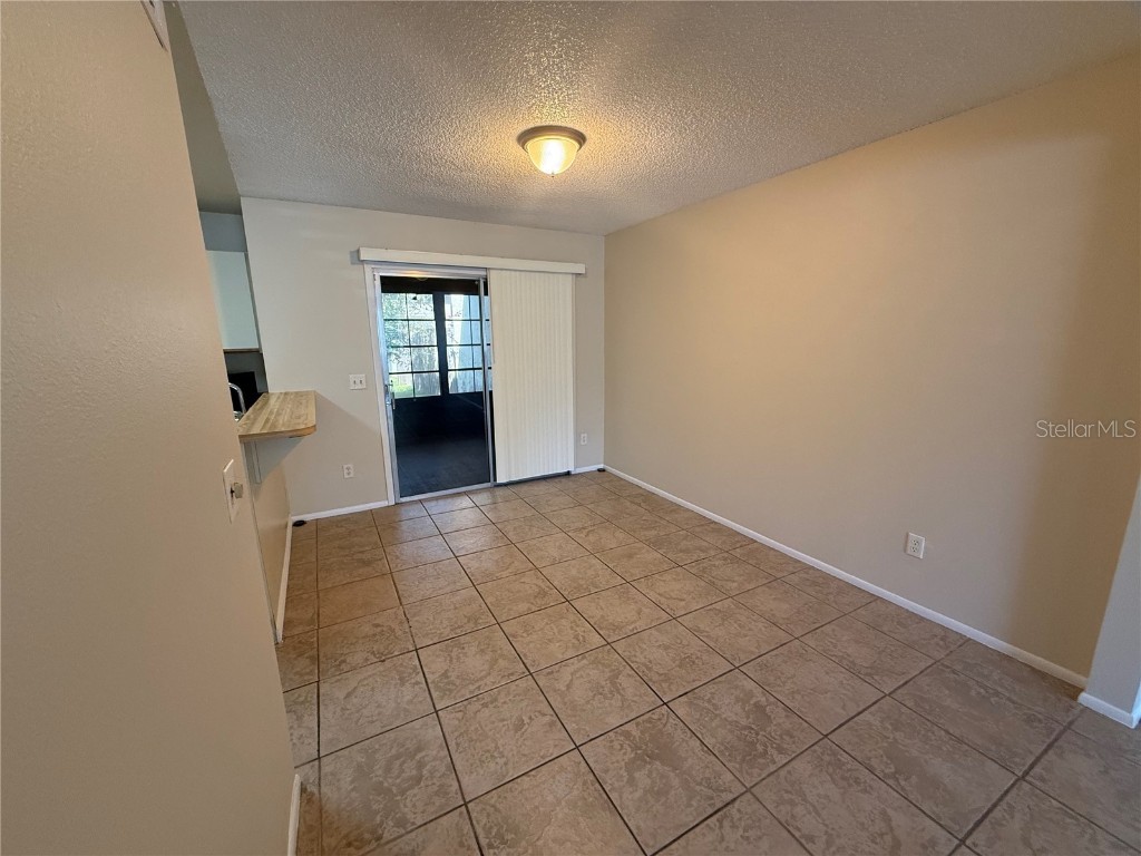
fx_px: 461
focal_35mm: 14
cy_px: 428
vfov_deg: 85.7
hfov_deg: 102.1
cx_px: 570
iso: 320
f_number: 2.2
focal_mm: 2.22
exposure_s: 1/120
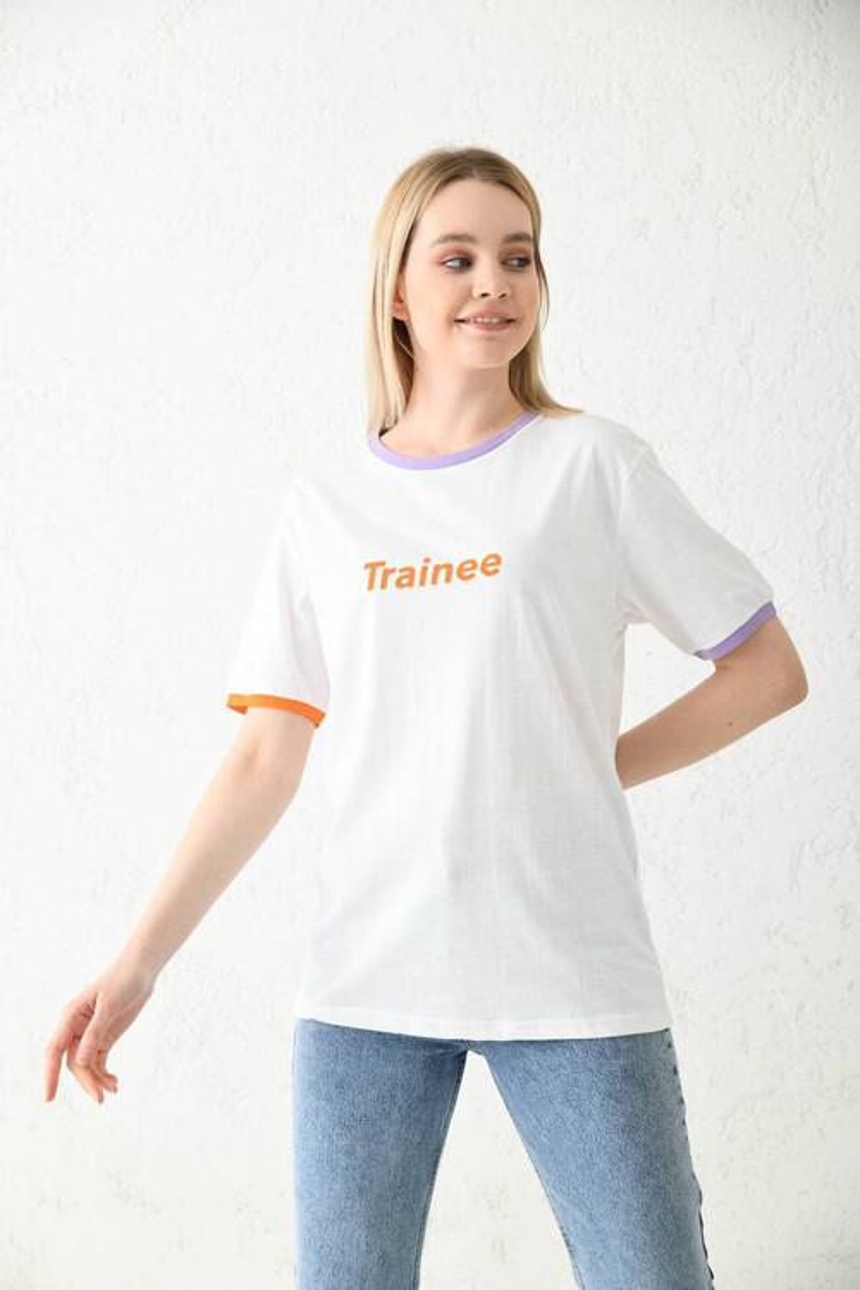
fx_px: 2365
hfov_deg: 20.6
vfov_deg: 30.5
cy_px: 645
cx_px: 430
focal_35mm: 66
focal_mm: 66
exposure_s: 1/160
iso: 100
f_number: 5.6
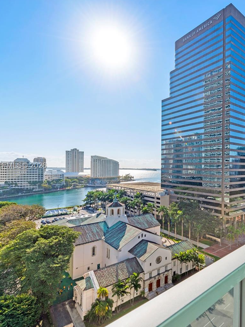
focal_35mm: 21
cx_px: 202
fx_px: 198
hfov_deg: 57.7
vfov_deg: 79.0
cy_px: 166
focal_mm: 14
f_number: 8
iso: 100
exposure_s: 1/640
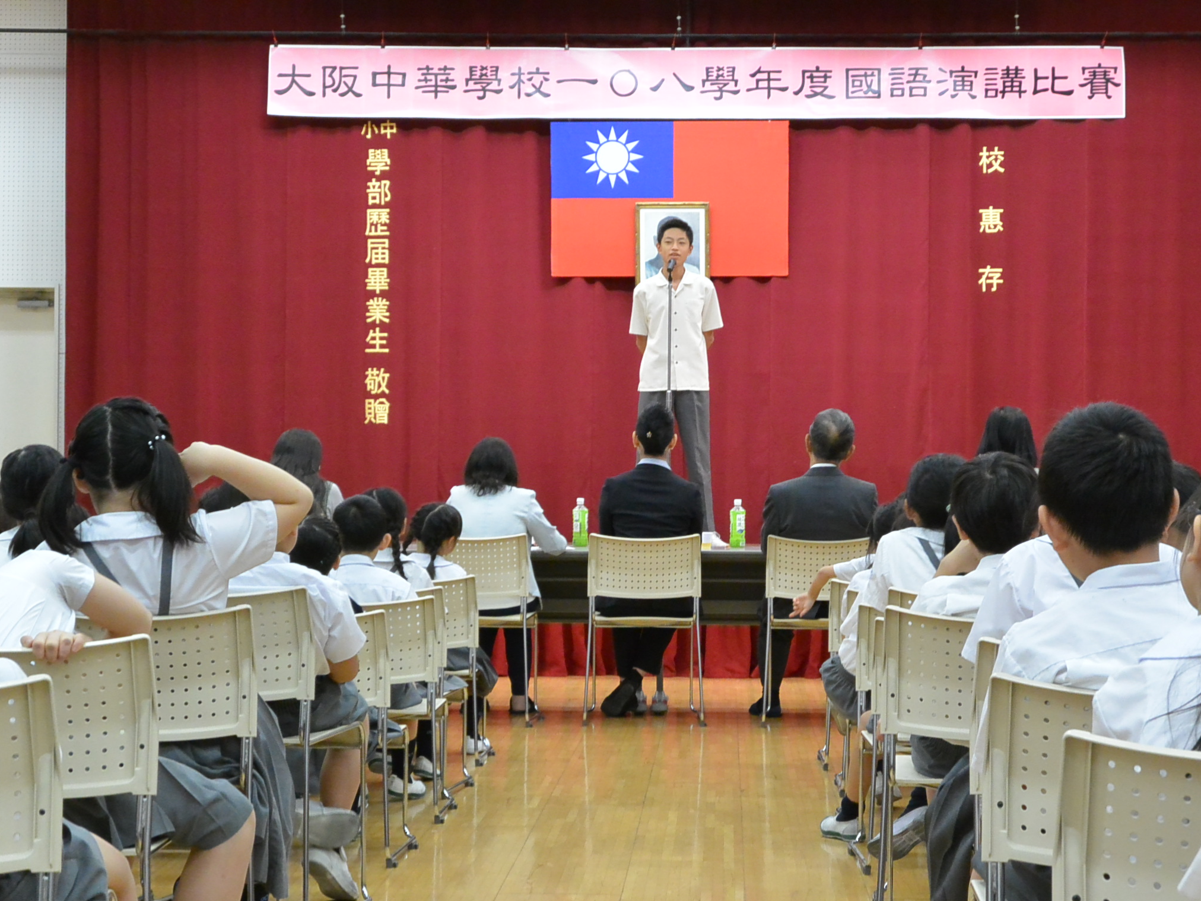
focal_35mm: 81
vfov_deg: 18.2
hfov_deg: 24.1
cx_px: 671
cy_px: 453
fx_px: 2810
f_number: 5.6
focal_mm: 27.5
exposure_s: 1/60
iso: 1250
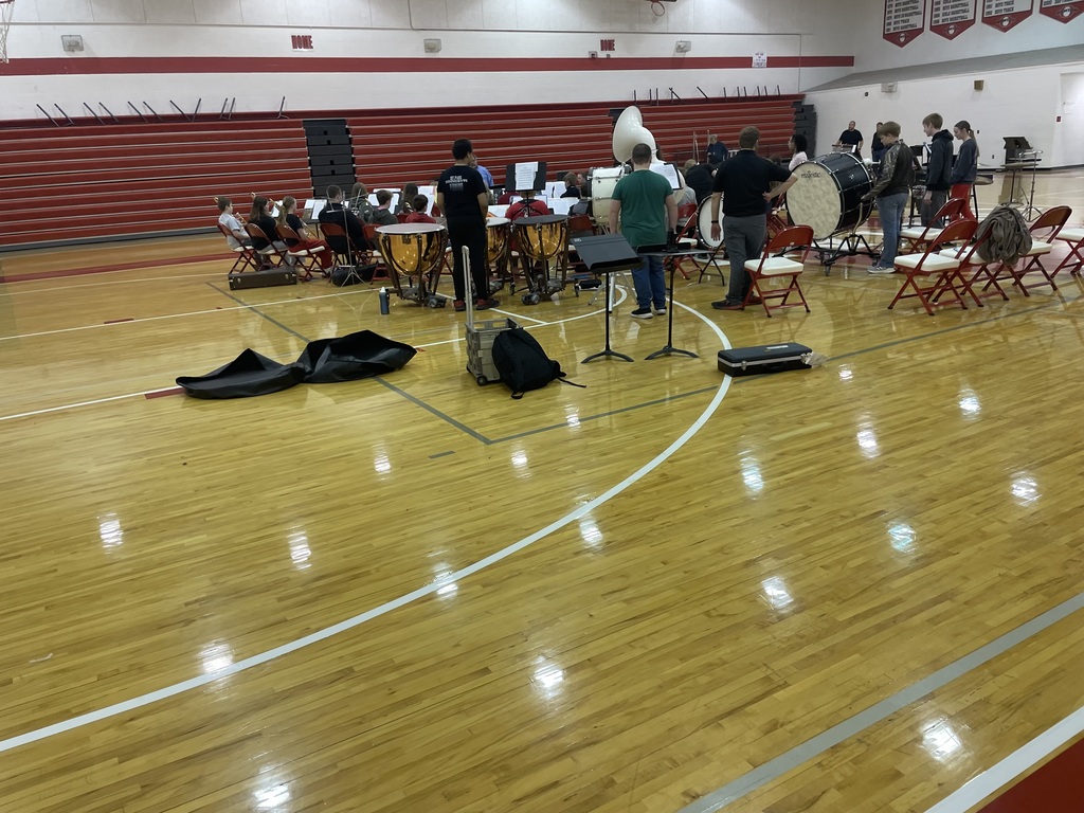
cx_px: 542
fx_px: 814
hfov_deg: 67.3
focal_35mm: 26
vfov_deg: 53.1
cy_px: 406
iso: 100
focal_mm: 4.2
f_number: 1.6
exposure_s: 1/120
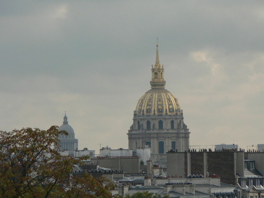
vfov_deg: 3.4
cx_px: 132
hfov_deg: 4.6
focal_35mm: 432
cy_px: 99
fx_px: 3295
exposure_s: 1/400
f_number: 5
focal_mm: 72
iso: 80
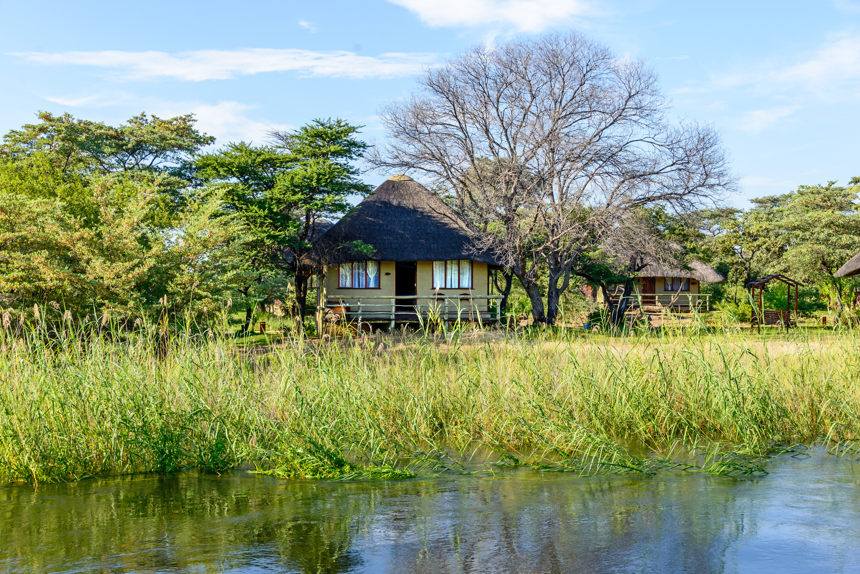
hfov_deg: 41.1
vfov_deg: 28.1
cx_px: 430
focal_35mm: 48
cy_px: 287
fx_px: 1147
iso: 250
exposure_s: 1/250
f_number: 8
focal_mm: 48
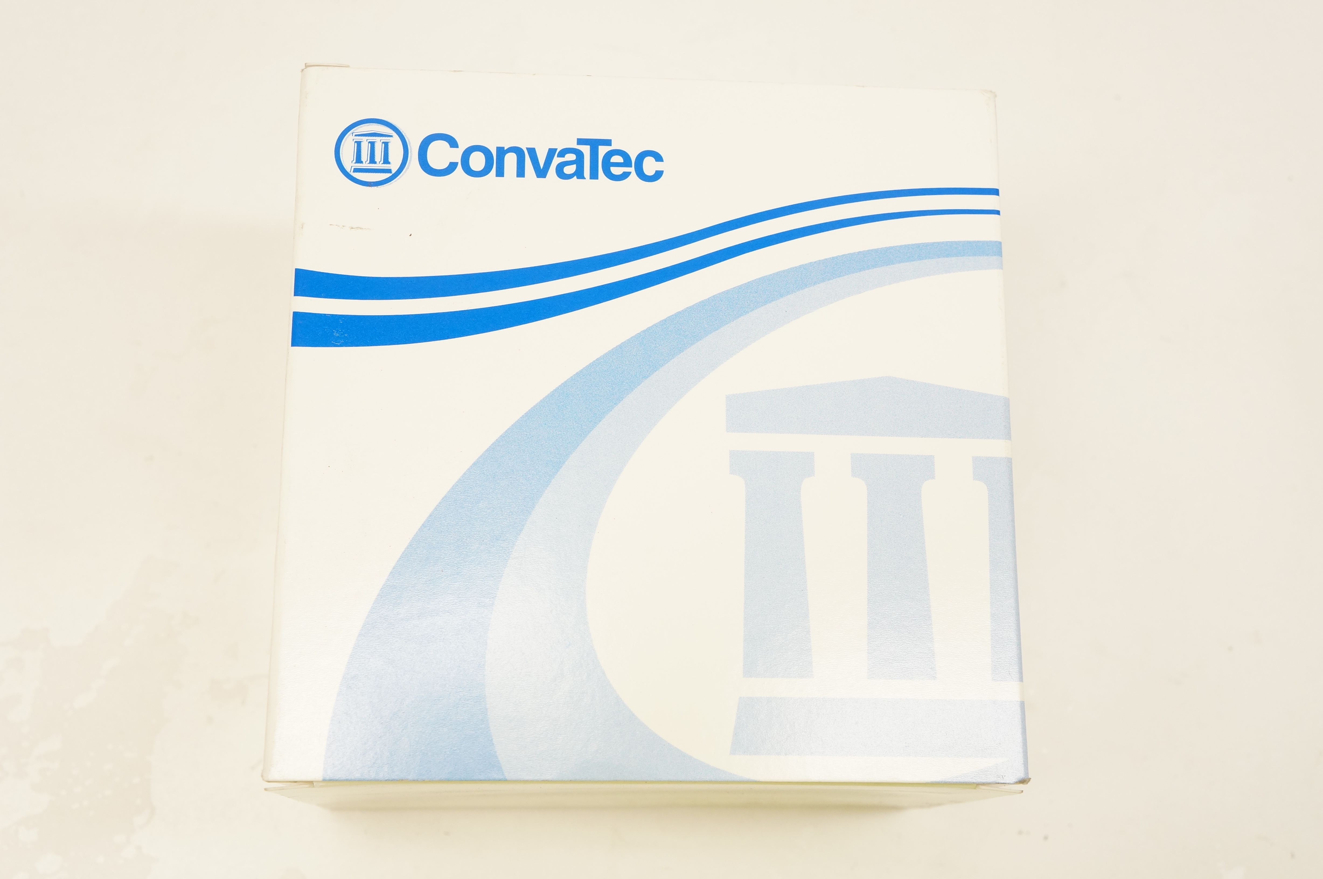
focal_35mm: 45
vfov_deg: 29.8
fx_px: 1652
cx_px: 662
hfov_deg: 43.6
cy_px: 440
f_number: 7.1
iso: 800
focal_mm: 30
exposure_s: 1/100
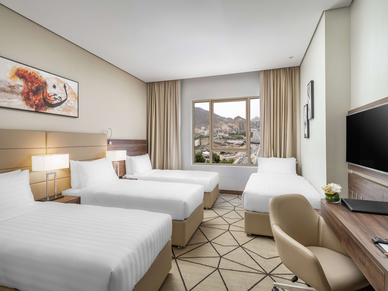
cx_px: 194
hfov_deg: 84.7
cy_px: 146
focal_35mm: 19
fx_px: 213
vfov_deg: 68.7
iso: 200
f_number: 16
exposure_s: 1/60
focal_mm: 23.4
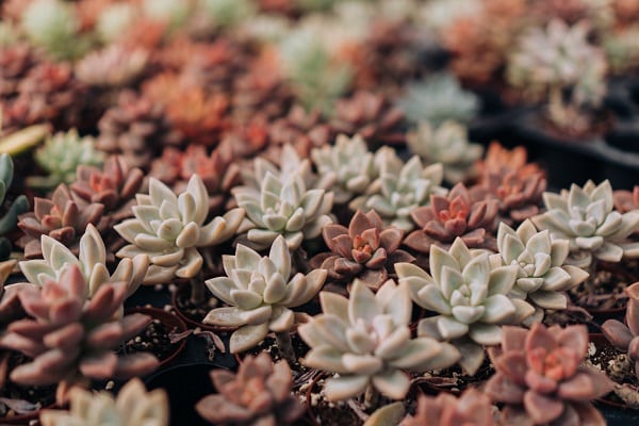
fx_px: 923
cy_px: 213
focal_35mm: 52
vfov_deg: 26.0
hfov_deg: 38.2
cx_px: 320
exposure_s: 1/640
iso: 100
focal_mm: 35
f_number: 1.8
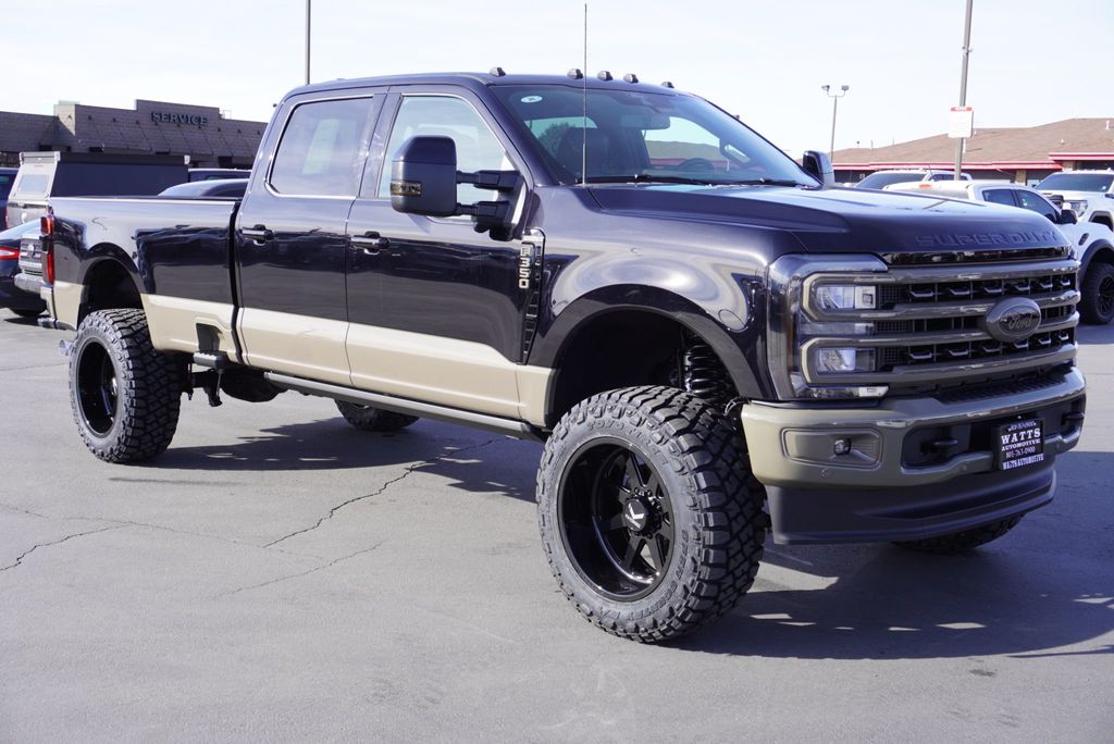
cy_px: 372
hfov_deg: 44.9
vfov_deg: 30.9
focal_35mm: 44
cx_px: 557
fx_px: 1347
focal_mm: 29
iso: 100
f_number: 8
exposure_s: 1/100
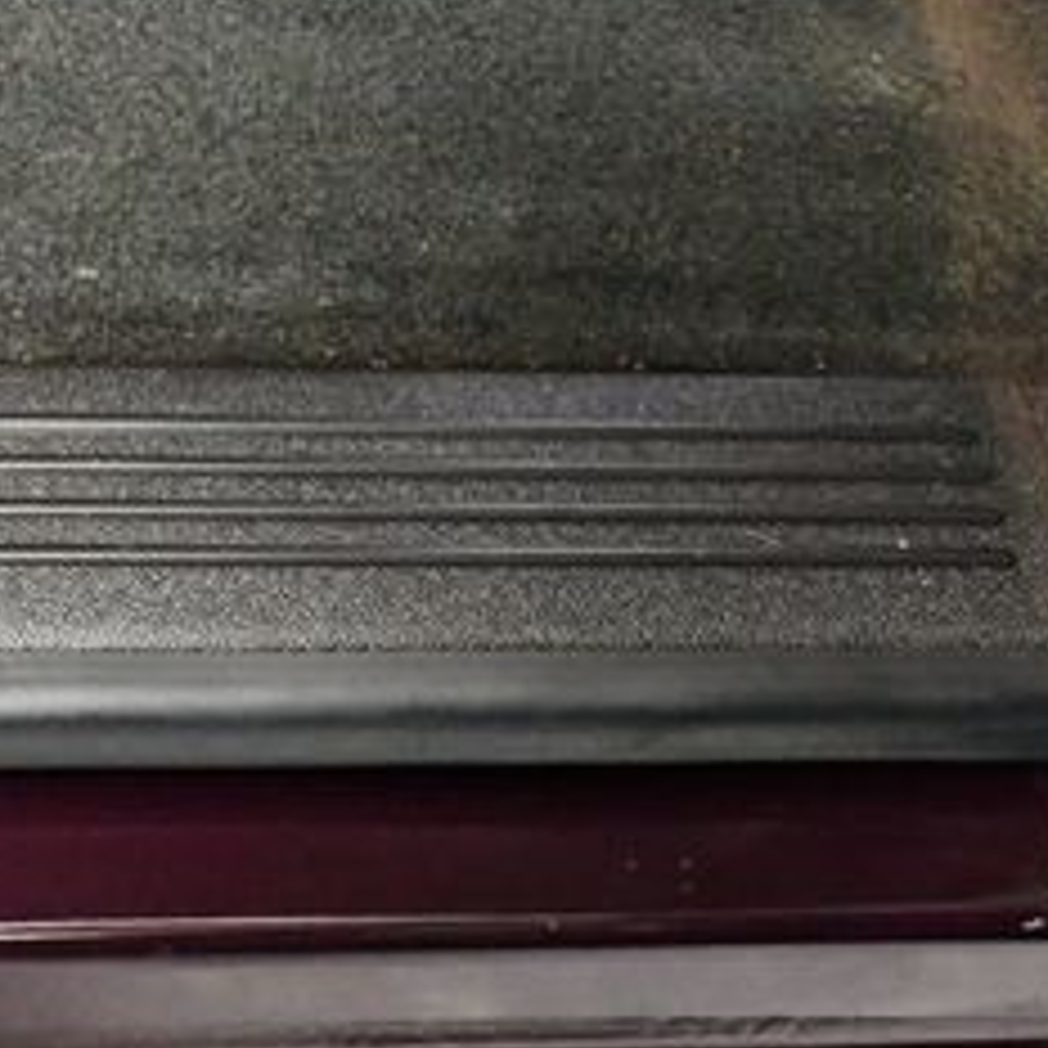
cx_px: -117
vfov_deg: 20.4
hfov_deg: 19.7
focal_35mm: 84
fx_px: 2877
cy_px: 828
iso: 8000
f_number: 3.5
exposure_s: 1/60
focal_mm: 18
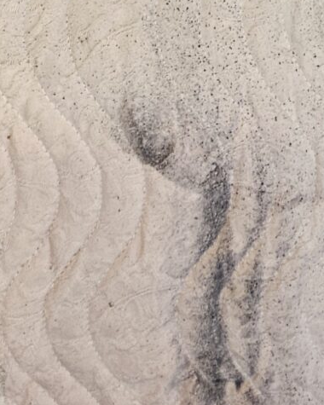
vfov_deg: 11.8
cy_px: -665
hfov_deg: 12.7
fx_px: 1450
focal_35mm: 121
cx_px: 203
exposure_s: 1/120
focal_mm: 5.4
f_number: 1.8
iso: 400
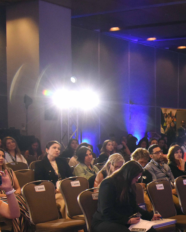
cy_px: 172
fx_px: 433
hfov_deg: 20.6
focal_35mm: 63
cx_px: 282
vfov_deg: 29.6
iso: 4000
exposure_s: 1/250
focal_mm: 24
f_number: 4
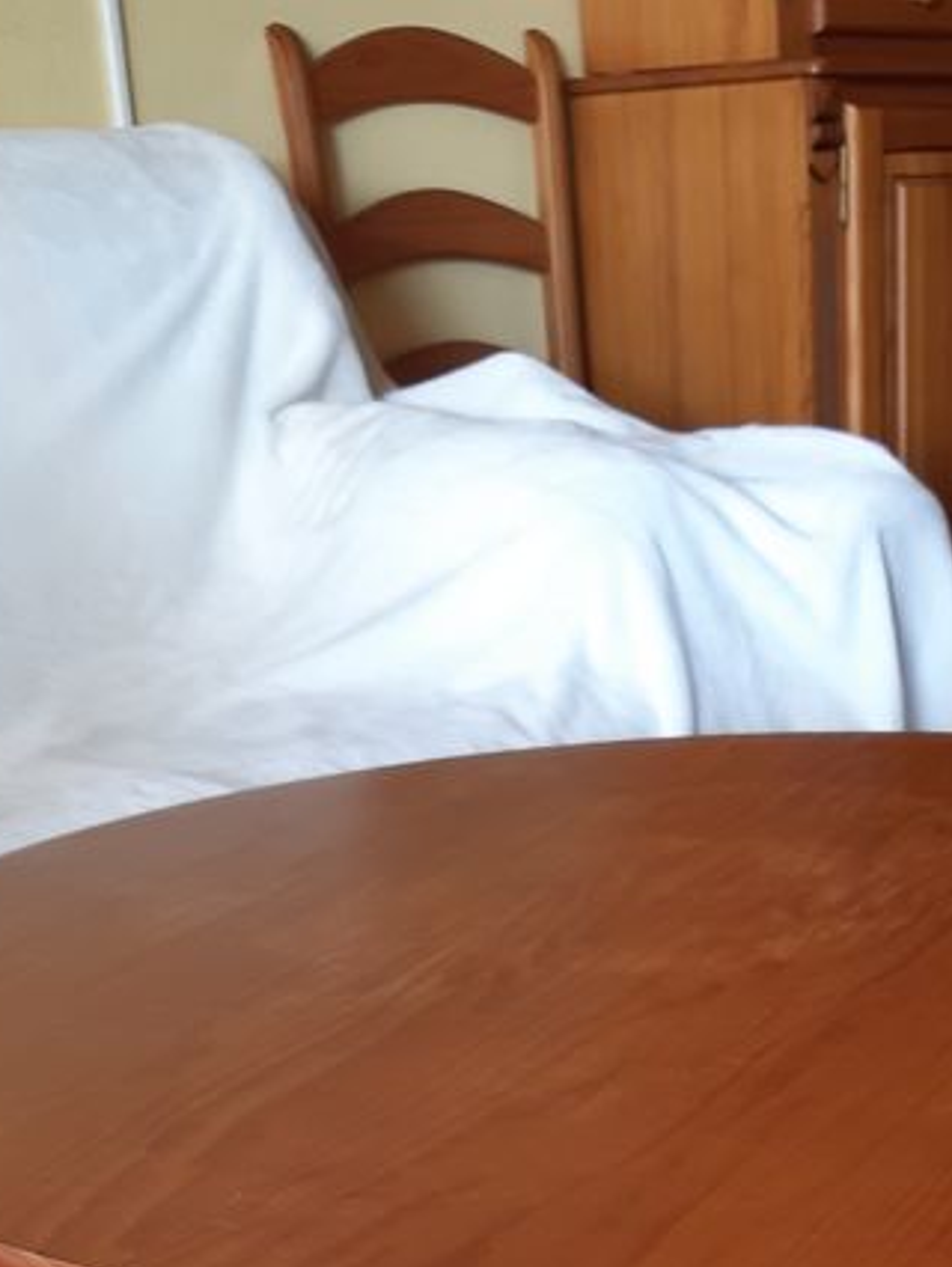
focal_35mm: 61
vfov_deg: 28.0
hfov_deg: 23.7
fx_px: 2235
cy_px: 1484
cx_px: 738
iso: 50
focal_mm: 3.92
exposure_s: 1/50
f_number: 1.7
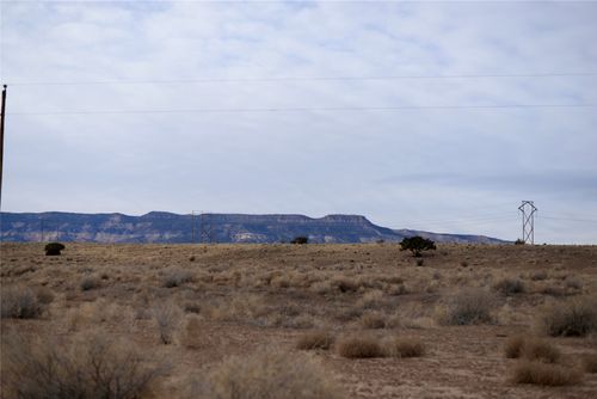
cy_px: 200
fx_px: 830
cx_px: 298
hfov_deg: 39.6
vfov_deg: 27.0
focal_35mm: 50
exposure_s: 1/2500
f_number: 2.5
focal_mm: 50
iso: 100
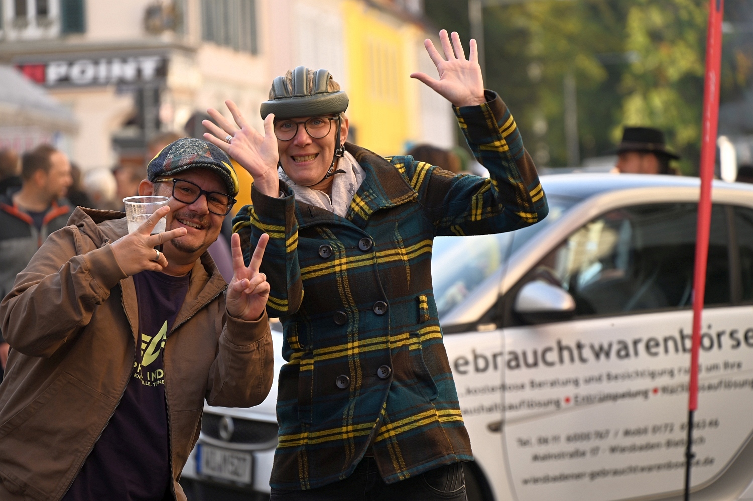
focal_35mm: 200
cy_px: 250
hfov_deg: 10.3
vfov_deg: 6.9
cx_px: 376
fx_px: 4180
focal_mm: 200
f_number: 6.3
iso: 200
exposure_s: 1/160
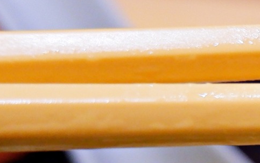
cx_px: 650
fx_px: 1148
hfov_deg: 10.8
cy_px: 225
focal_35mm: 162
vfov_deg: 8.0
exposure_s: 1/45
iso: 2000
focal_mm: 20.9
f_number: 4.2
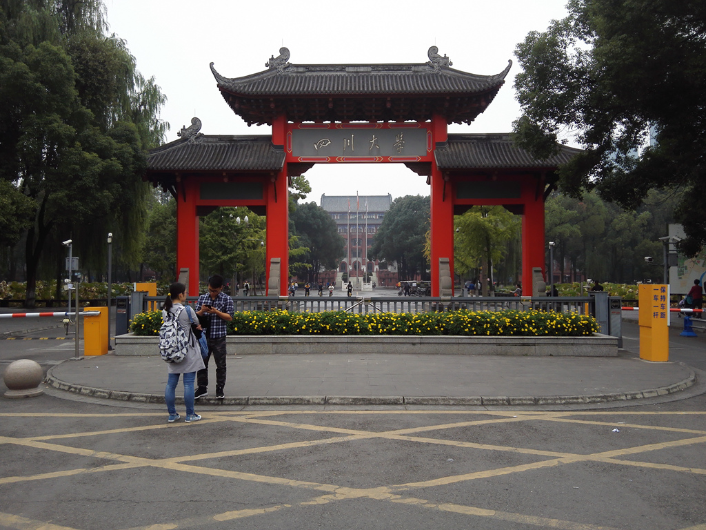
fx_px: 591
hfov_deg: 61.7
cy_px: 265
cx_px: 353
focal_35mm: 29
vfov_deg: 48.2
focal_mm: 3.8
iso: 100
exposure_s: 1/510
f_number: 2
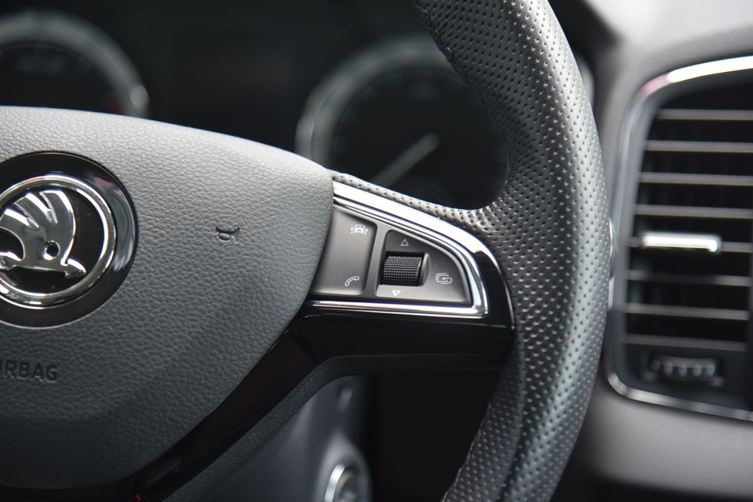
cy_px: 250
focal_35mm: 121
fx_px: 2530
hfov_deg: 16.9
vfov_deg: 11.3
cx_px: 374
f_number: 4.5
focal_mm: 120
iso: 500
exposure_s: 1/80
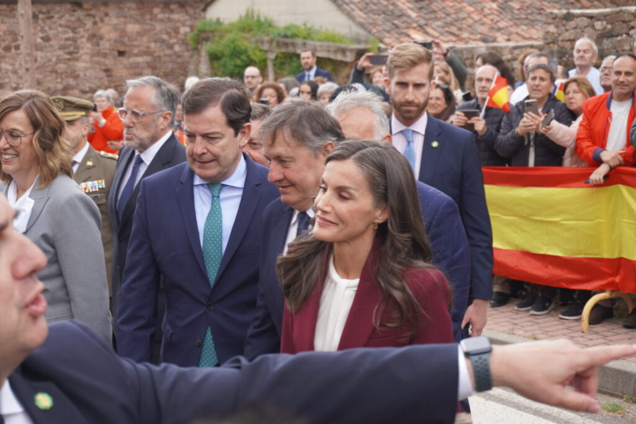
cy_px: 212
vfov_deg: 18.2
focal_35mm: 75
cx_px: 318
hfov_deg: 27.0
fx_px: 1325
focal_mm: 50
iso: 160
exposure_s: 1/160
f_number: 5.6
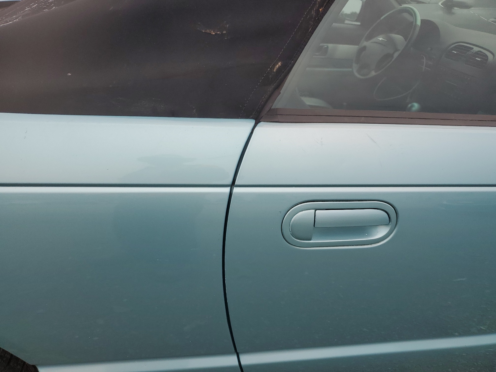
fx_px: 373
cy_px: 186
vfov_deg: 53.1
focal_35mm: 26
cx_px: 248
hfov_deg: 67.3
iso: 50
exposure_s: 1/588
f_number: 1.5
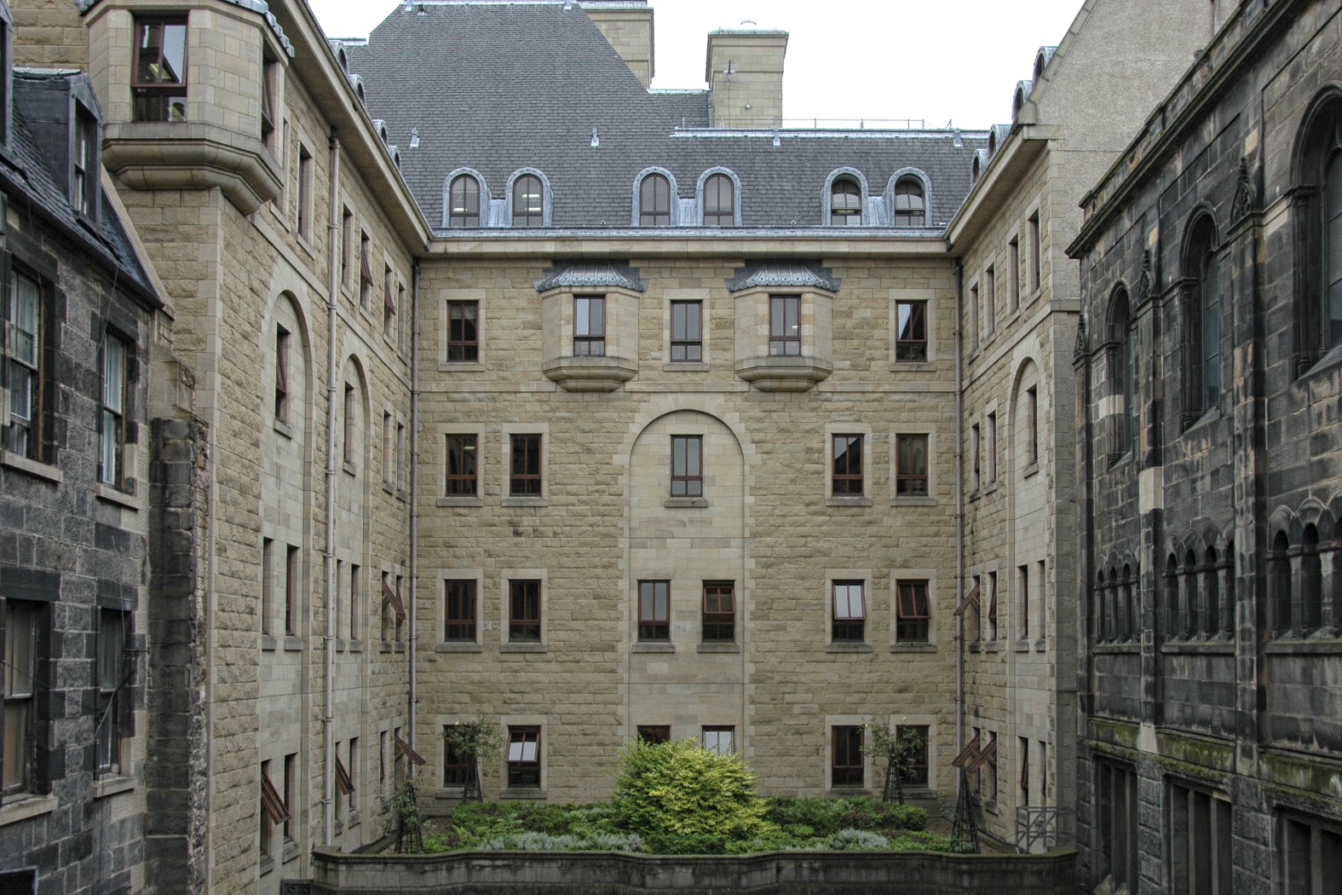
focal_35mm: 34
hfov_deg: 55.8
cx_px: 686
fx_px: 1267
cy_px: 459
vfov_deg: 38.9
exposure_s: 1/160
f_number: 6.3
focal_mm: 22
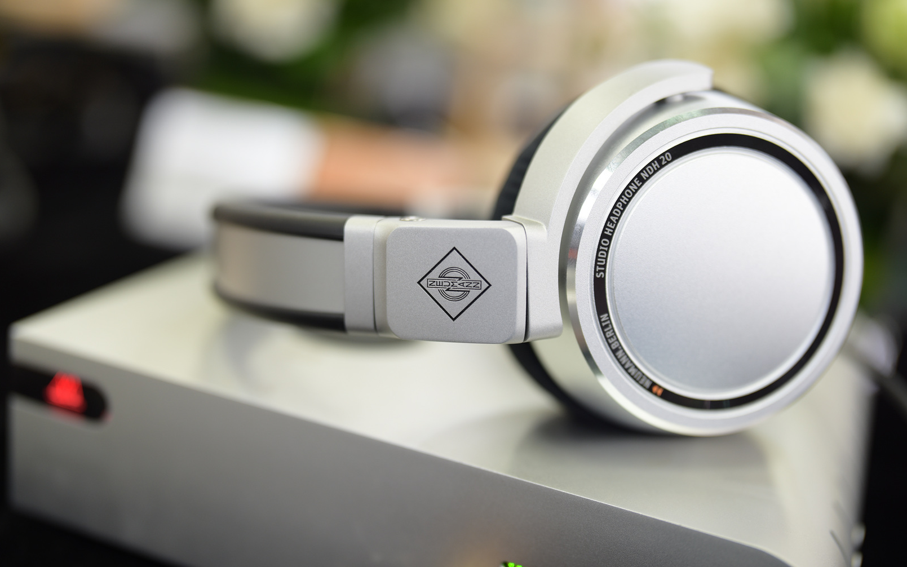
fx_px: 1014
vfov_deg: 31.3
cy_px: 285
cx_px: 453
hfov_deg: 48.2
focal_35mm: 41
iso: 200
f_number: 1.6
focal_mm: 40
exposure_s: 1/50
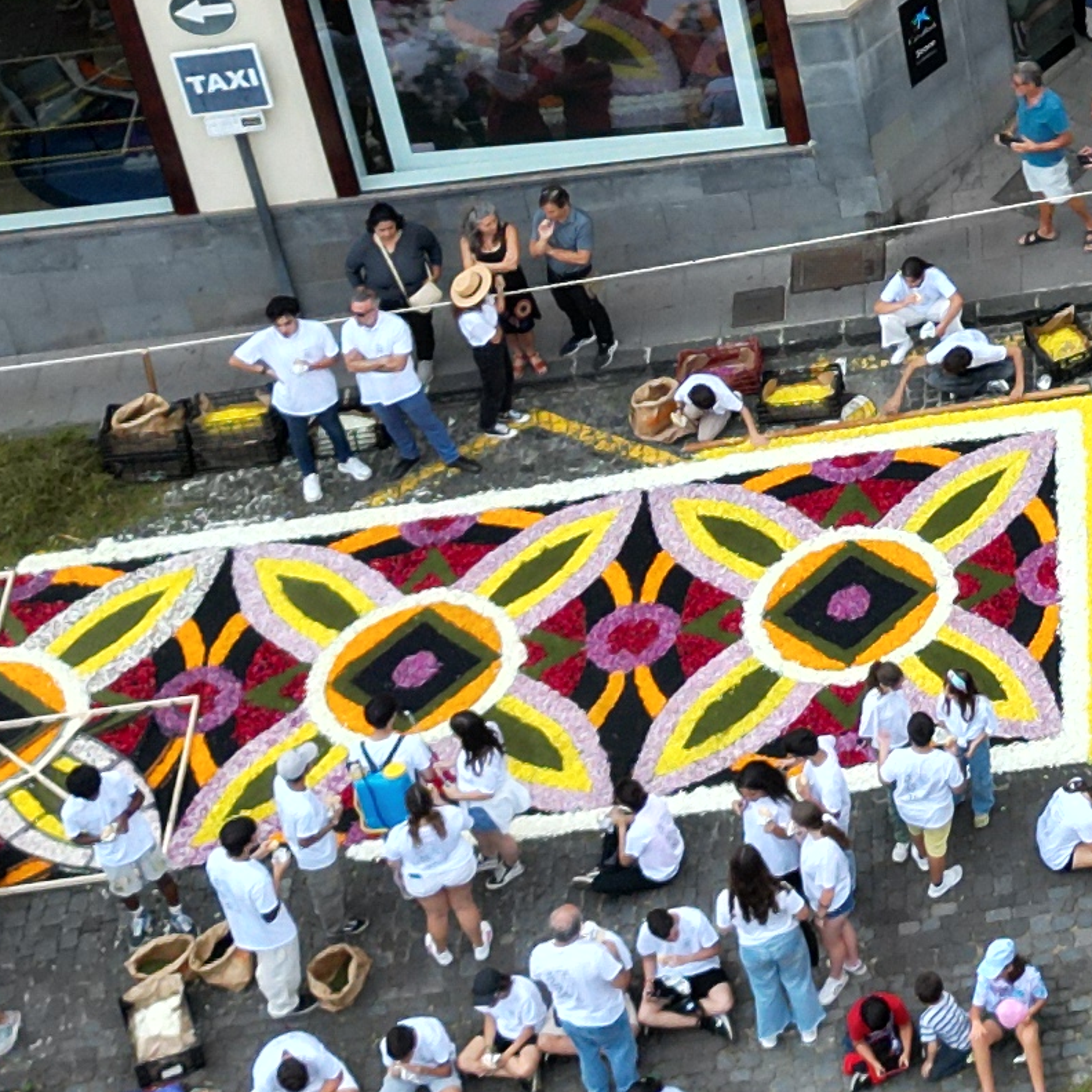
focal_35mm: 108
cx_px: 1774
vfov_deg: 15.6
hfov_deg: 14.7
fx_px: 3855
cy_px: -153
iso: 120
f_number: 1.7
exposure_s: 1/15
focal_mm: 6.72
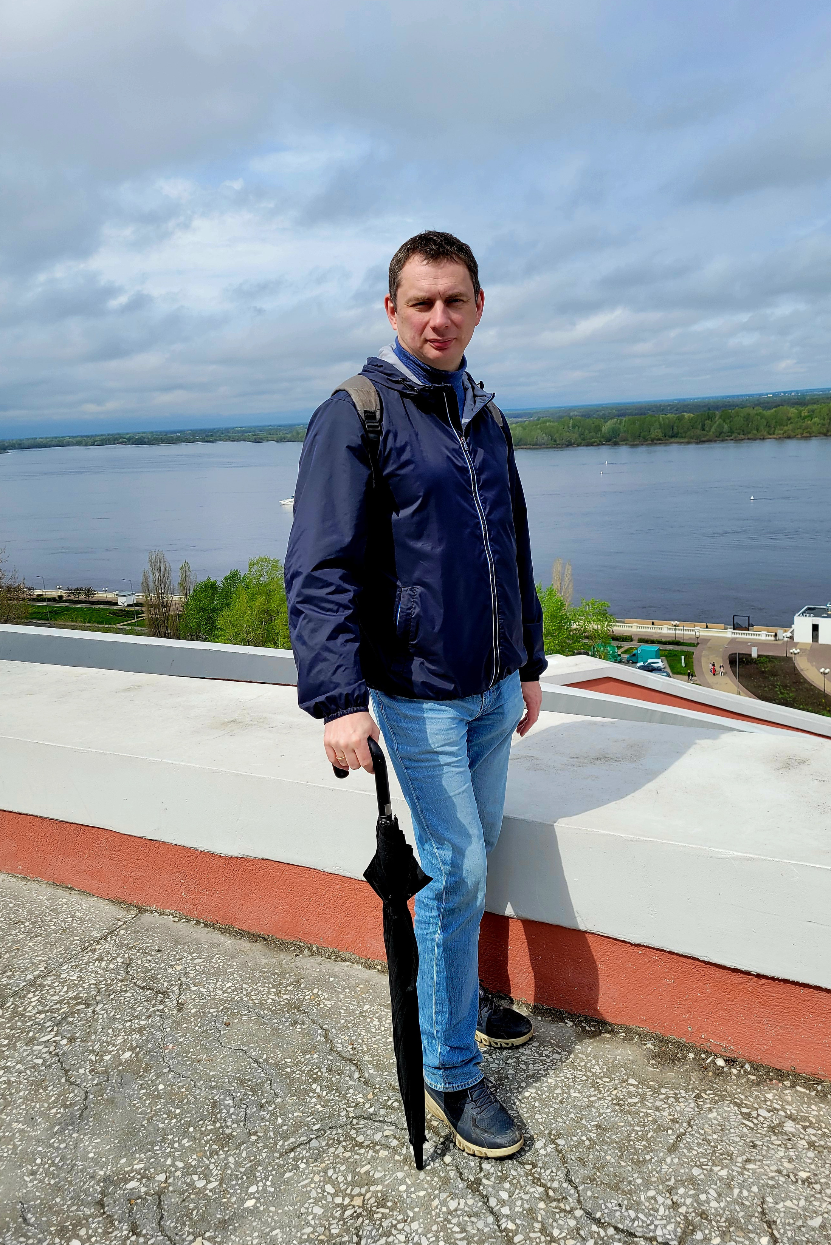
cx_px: 481
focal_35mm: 28
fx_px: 969
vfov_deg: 65.5
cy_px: 625
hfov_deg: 46.3
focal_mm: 5.4
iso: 40
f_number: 1.8
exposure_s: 1/3333
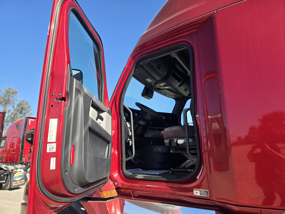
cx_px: 142
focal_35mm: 23
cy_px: 107
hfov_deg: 73.9
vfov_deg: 58.9
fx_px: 189
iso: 25
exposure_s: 1/754
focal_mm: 5.4
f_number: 1.8
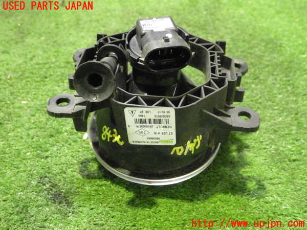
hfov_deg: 47.9
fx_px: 346
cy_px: 115
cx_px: 154
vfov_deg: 36.8
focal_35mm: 39
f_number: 2.7
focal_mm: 6.9
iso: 3200
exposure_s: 1/30
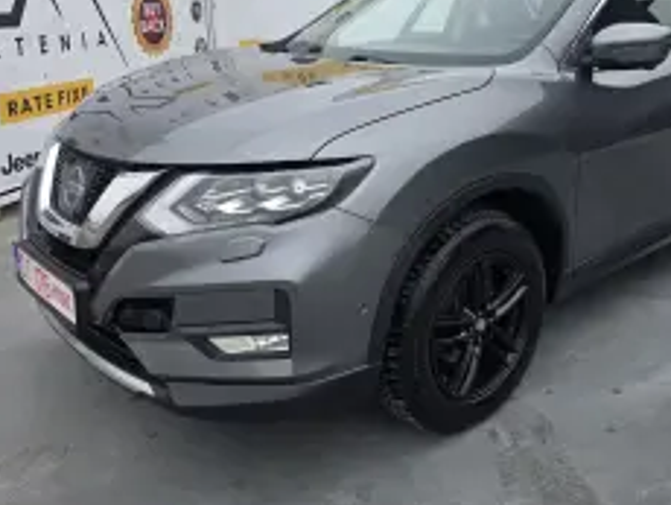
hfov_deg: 50.5
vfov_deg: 39.3
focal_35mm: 36
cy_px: 172
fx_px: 699
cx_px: 438
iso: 40
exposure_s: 1/359
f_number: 1.7
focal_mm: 6.3
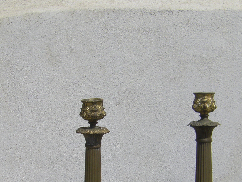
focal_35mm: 80
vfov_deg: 18.2
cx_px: 130
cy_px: 153
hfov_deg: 24.4
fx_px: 559
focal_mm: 6.3
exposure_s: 1/400
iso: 64
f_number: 7
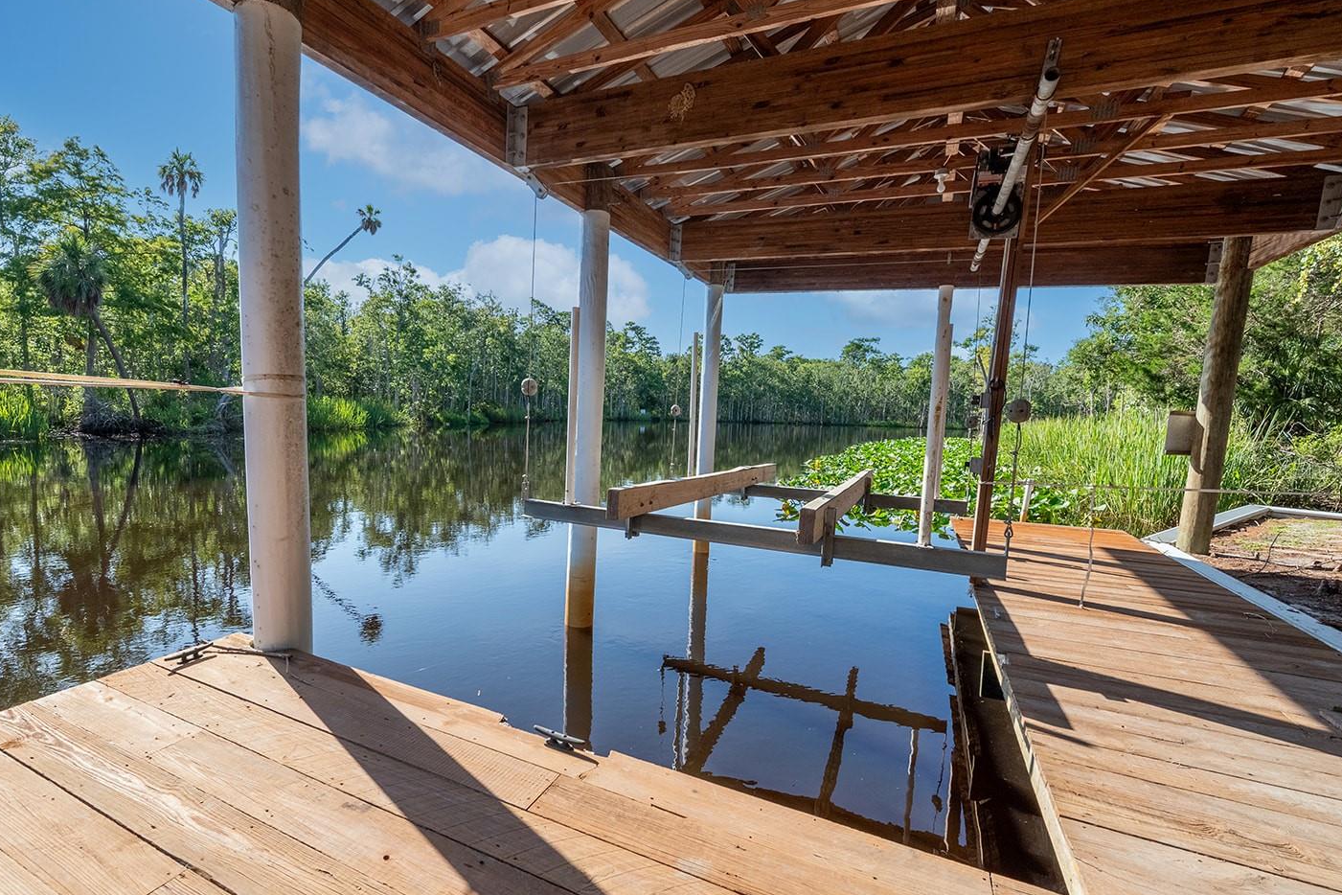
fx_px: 596
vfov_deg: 73.7
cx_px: 605
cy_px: 471
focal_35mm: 16
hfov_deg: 96.4
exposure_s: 1/8000
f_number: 8
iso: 320
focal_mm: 14
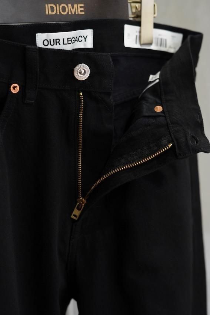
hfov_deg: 27.0
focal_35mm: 50
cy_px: 158
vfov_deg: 39.6
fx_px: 437
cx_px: 105
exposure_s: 1/40
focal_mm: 50
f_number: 3.5
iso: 800
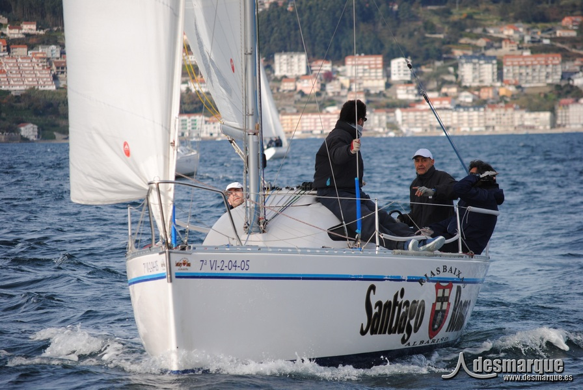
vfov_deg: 6.1
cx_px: 292
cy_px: 195
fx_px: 3648
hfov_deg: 9.1
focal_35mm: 225
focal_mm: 150
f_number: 5
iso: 200
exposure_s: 1/1000
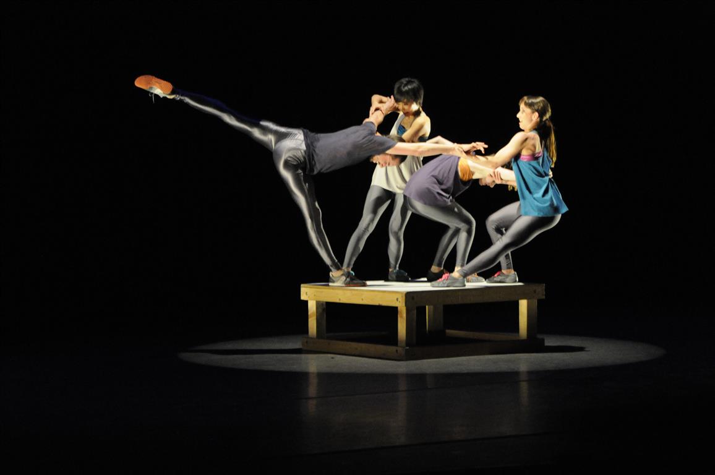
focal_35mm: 105
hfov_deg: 19.5
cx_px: 358
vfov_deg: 13.0
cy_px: 238
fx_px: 2083
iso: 3200
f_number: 8
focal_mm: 70
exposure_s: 1/100
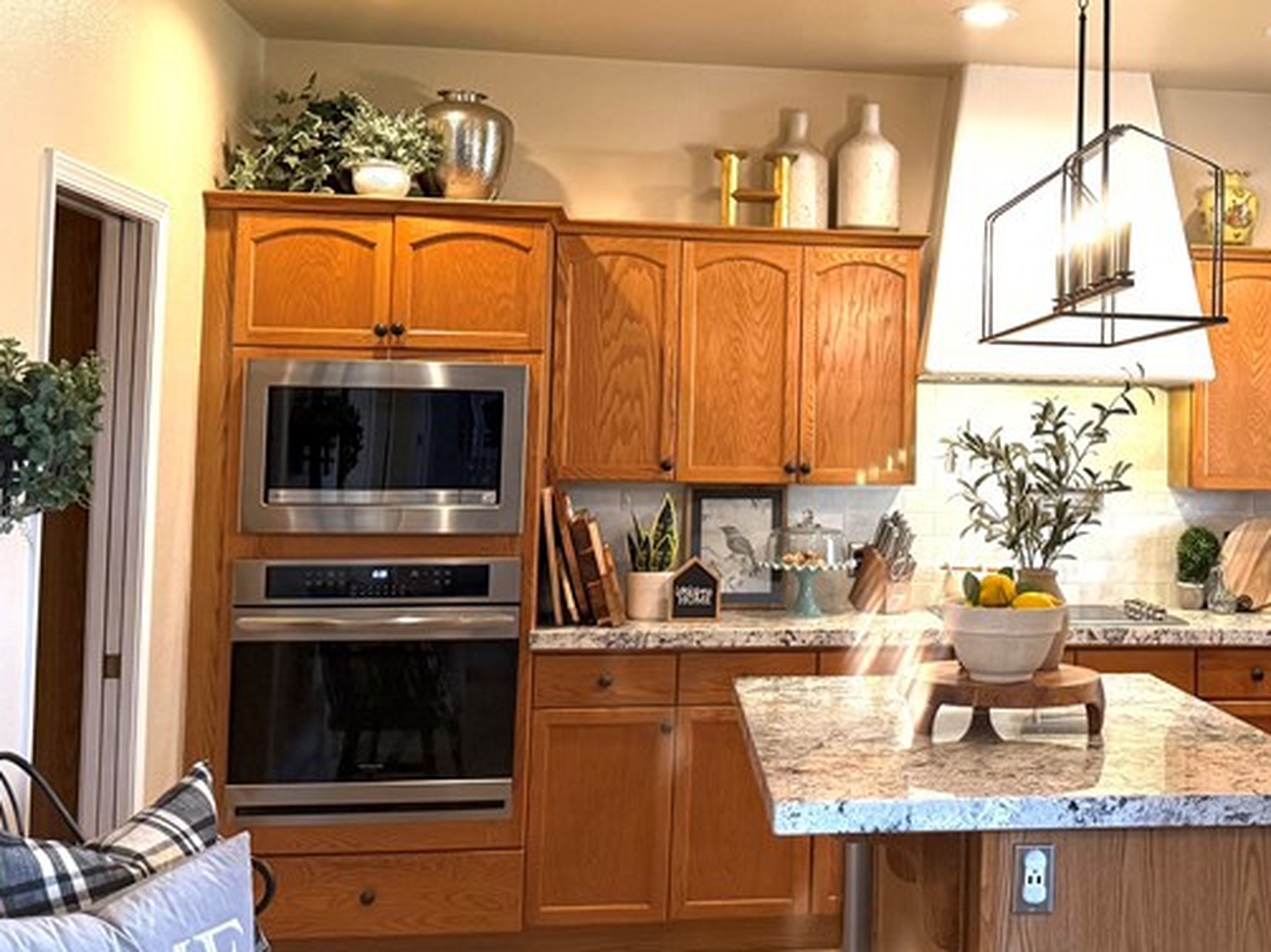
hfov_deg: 37.7
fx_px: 1798
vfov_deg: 29.5
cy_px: 344
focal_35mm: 49
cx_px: 985
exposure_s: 1/120
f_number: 1.78
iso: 250
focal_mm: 6.76
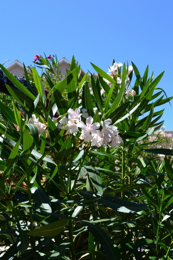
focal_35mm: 41
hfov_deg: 31.3
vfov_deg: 47.4
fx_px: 296
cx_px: 152
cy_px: 129
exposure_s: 1/320
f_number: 10
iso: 400
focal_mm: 18
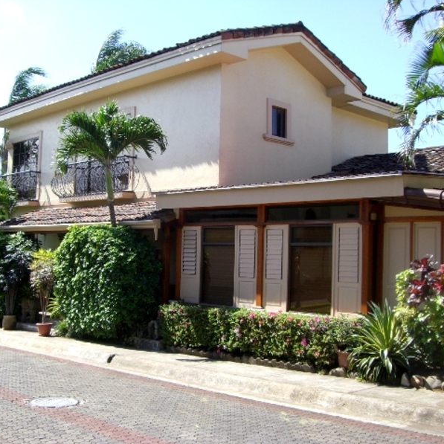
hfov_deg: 37.5
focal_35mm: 45
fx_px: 653
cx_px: 206
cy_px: 222
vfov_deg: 37.6
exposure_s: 1/250
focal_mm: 6.2
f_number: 4.3
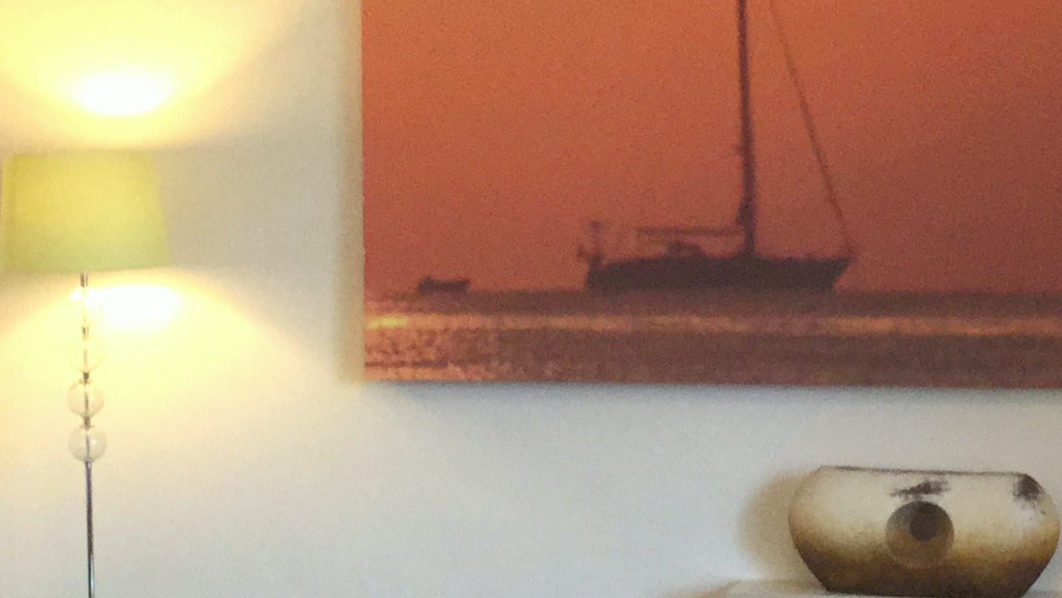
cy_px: 386
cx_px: 605
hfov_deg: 22.4
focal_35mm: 95
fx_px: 2676
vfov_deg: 12.7
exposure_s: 1/30
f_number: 2.4
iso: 160
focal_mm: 3.3
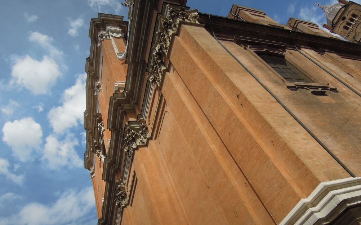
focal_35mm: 26
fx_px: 256
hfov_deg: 70.4
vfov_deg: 47.3
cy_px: 135
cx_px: 184
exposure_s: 1/1600
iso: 160
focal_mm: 4.3
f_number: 4.5
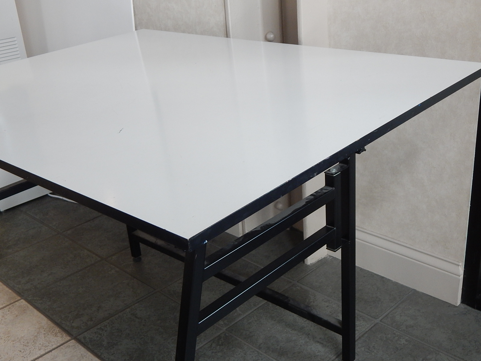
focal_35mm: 43
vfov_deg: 33.6
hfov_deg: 43.9
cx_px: 240
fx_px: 597
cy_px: 180
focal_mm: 7.7
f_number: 3.6
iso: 320
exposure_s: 1/30
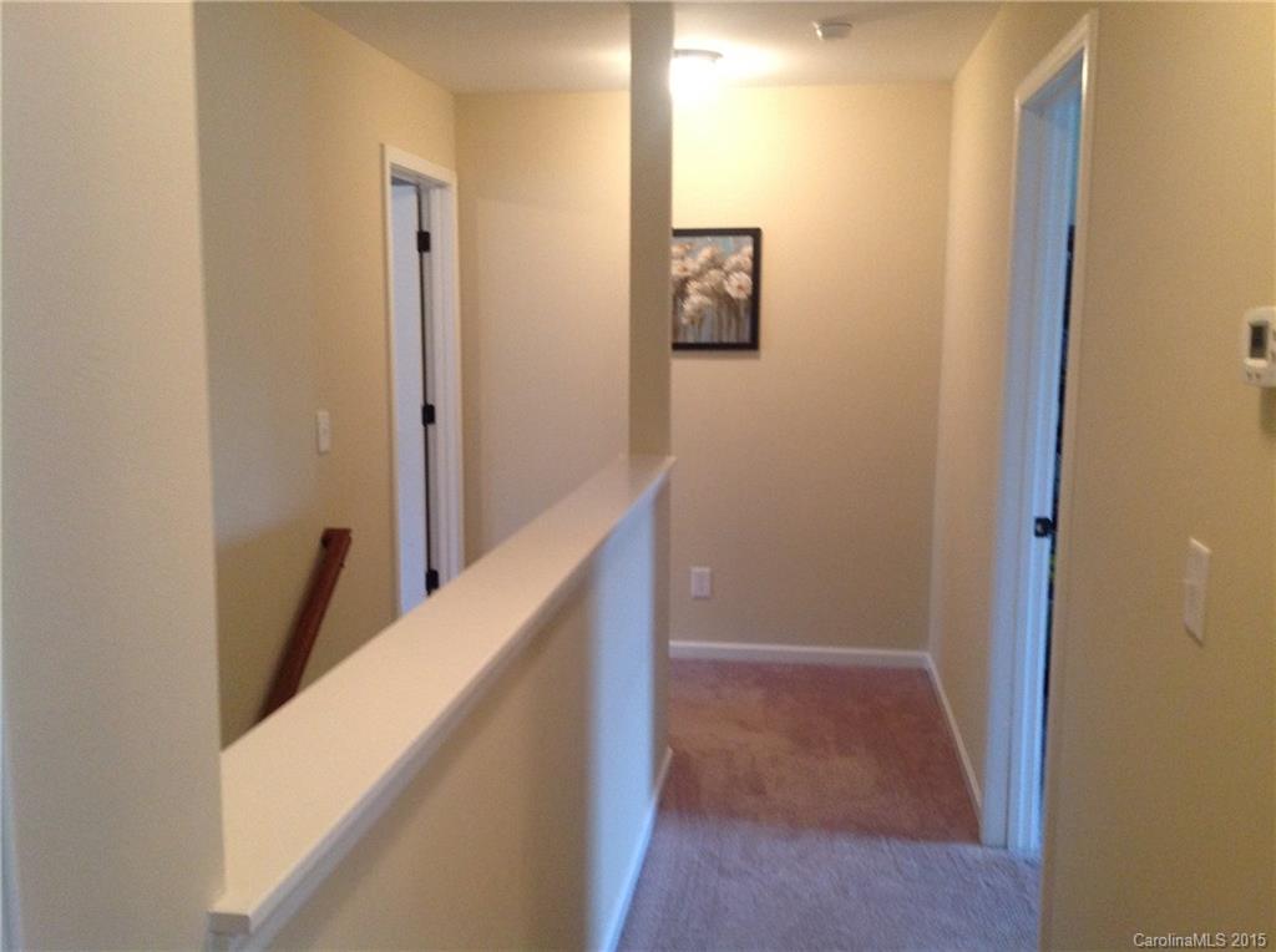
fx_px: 1288
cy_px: 476
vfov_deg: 40.6
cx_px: 638
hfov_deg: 52.7
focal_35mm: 35
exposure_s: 1/15
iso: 160
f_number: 2.4
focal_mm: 4.28
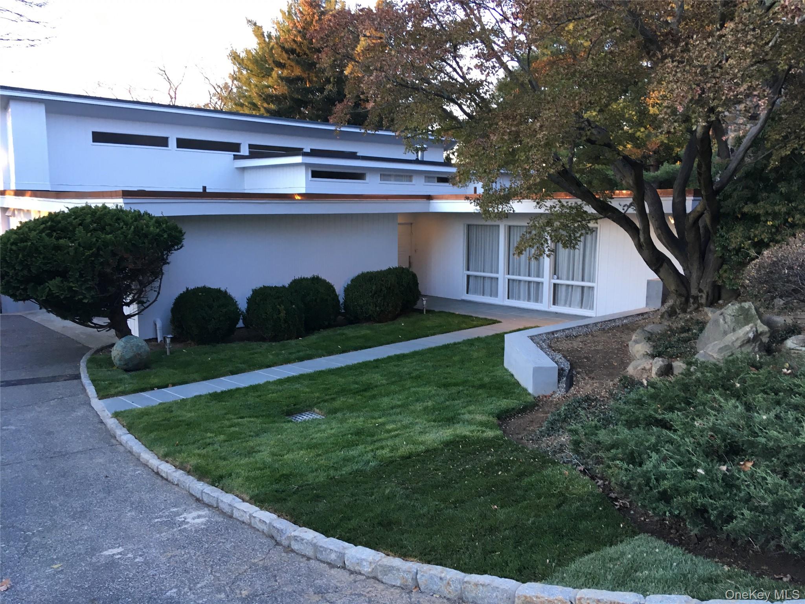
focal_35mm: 29
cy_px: 302
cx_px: 402
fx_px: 674
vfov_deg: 48.2
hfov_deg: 61.7
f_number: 2.2
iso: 50
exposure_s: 1/30
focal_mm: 4.15
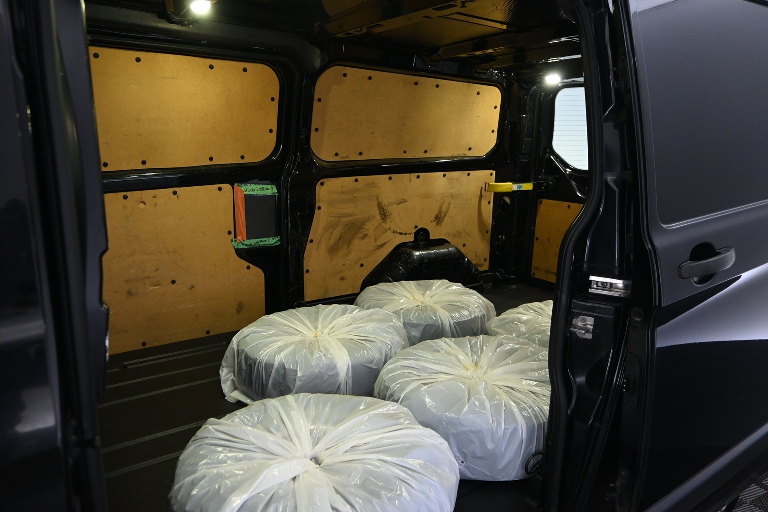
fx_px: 512
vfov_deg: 53.1
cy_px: 256
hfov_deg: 73.7
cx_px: 384
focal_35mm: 24
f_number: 3.5
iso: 1600
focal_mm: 16
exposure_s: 1/30
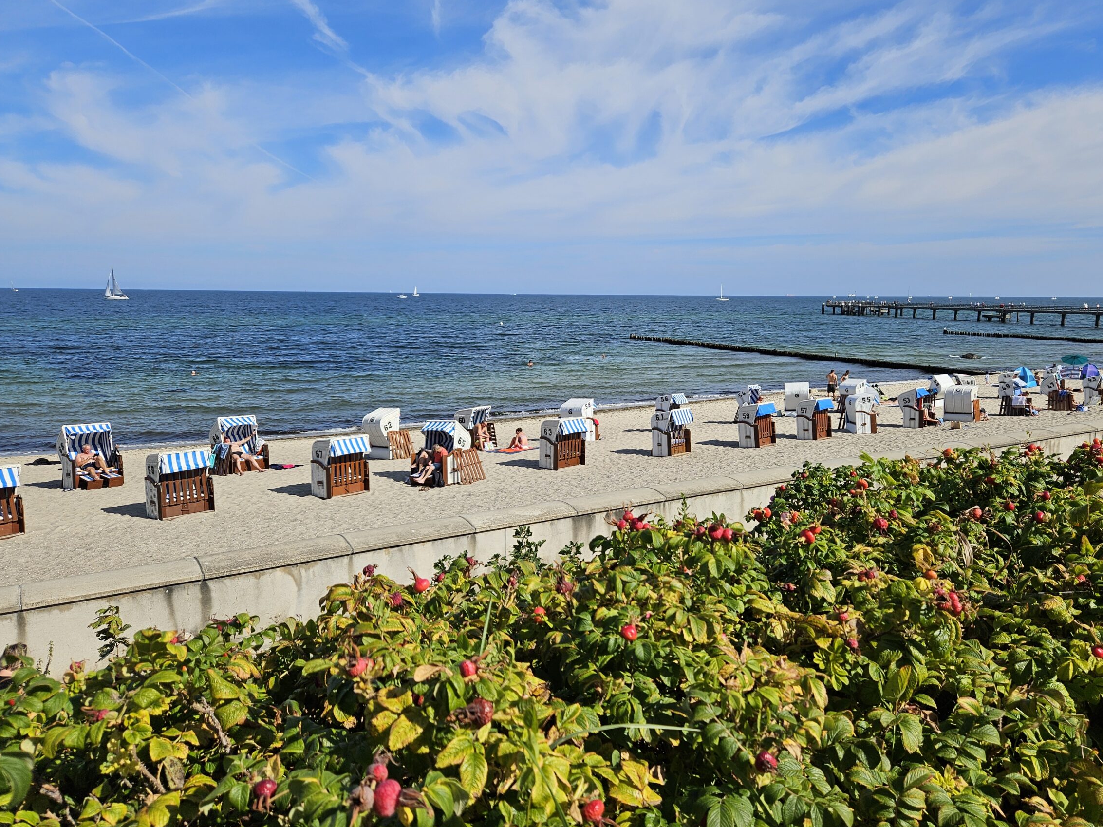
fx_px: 828
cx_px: 596
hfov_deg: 67.2
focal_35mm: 26
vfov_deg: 53.0
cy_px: 403
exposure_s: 1/3418
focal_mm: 5.4
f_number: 1.8
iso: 25
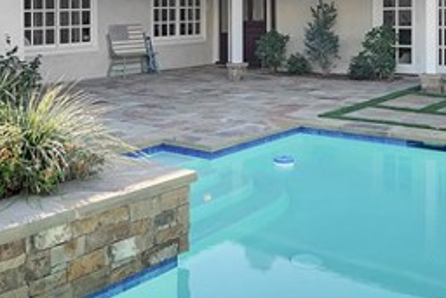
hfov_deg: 40.9
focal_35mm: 48
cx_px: 176
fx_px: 595
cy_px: -4
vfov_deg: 26.5
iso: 100
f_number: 4
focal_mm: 12
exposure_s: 1/400
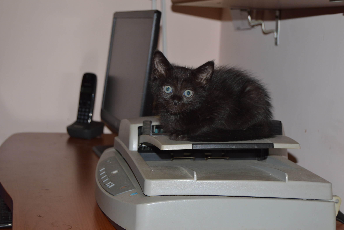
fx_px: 698
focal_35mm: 73
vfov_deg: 18.7
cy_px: 116
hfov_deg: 27.7
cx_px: 173
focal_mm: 48
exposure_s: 1/60
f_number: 5.3
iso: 400
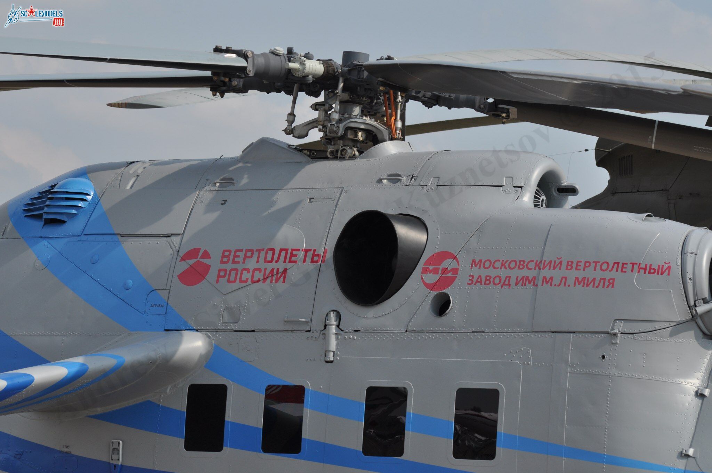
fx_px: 2815
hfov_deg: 14.4
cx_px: 356
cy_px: 236
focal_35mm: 142
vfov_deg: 9.6
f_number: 8
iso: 200
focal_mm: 95
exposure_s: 1/800
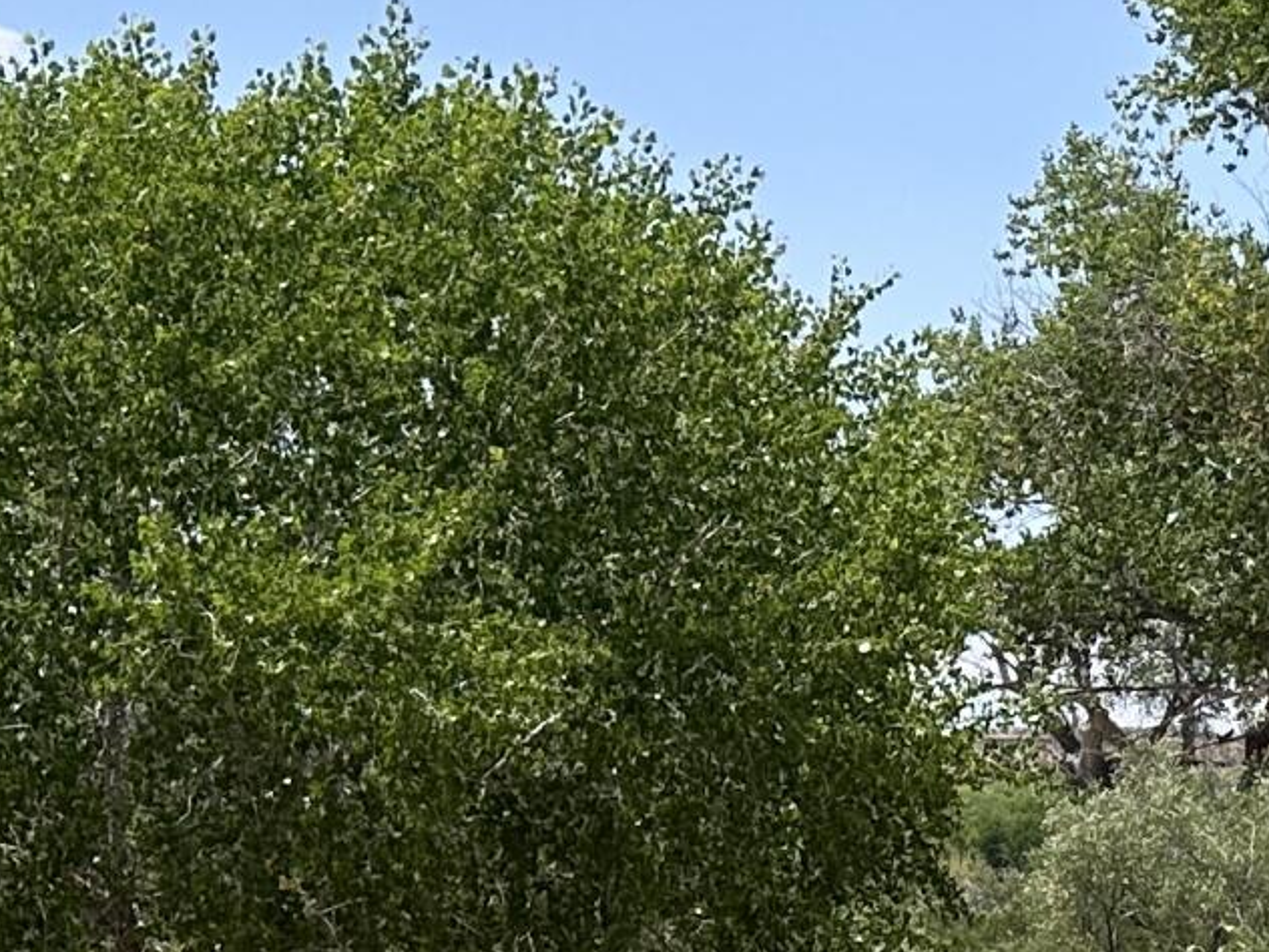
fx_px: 4179
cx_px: 1855
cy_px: 902
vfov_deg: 12.9
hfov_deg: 16.0
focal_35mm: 114
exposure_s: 1/4016
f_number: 1.78
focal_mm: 6.86
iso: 80
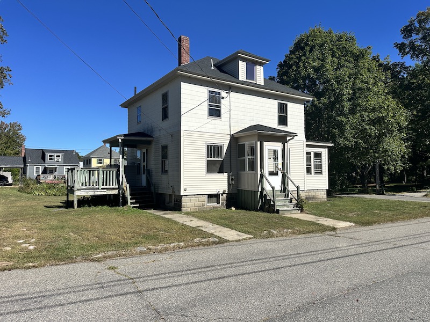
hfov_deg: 71.6
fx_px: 298
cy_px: 161
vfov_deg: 56.8
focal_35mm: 24
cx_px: 215
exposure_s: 1/6623
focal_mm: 6.86
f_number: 1.78
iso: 80
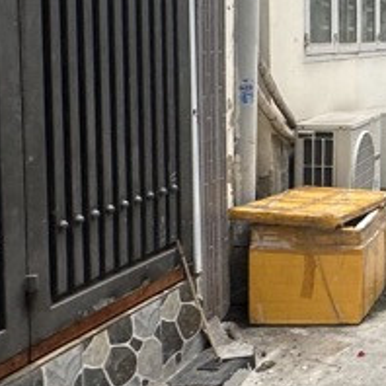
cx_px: 694
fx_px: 807
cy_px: 94
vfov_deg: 26.5
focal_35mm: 64
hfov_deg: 19.8
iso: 50
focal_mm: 2.22
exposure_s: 1/99
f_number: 2.2
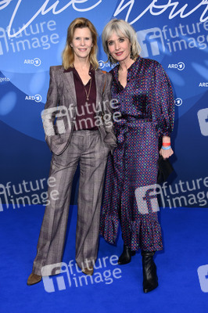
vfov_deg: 41.1
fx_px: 417
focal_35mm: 48
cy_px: 156
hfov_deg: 28.0
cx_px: 104
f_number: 5.6
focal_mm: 48
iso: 1000
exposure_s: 1/250
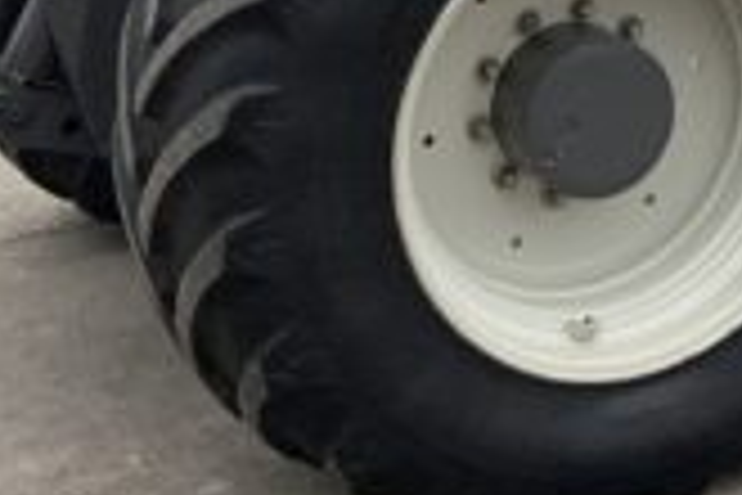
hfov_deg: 16.7
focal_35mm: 117
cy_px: -346
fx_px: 2411
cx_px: 917
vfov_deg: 11.1
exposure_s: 1/111
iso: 64
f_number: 1.8
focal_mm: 3
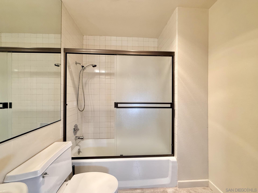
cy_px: 96
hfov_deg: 102.1
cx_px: 129
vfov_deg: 85.7
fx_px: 104
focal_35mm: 14
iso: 200
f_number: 2.2
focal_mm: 2.22
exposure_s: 1/120
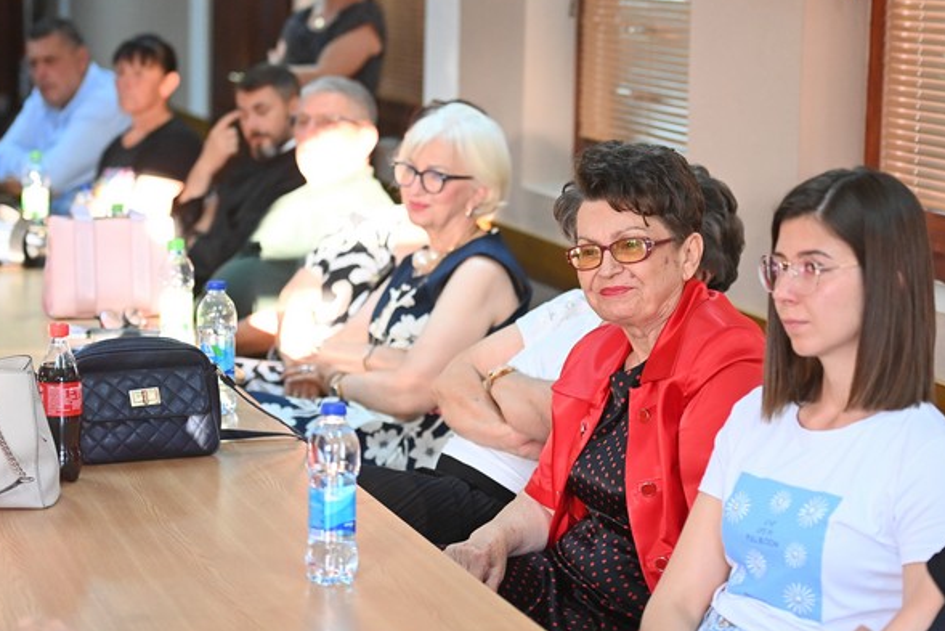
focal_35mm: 95
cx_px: 568
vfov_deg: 14.4
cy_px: 328
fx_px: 2494
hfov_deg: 21.4
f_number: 2.8
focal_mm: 70
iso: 4000
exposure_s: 1/640
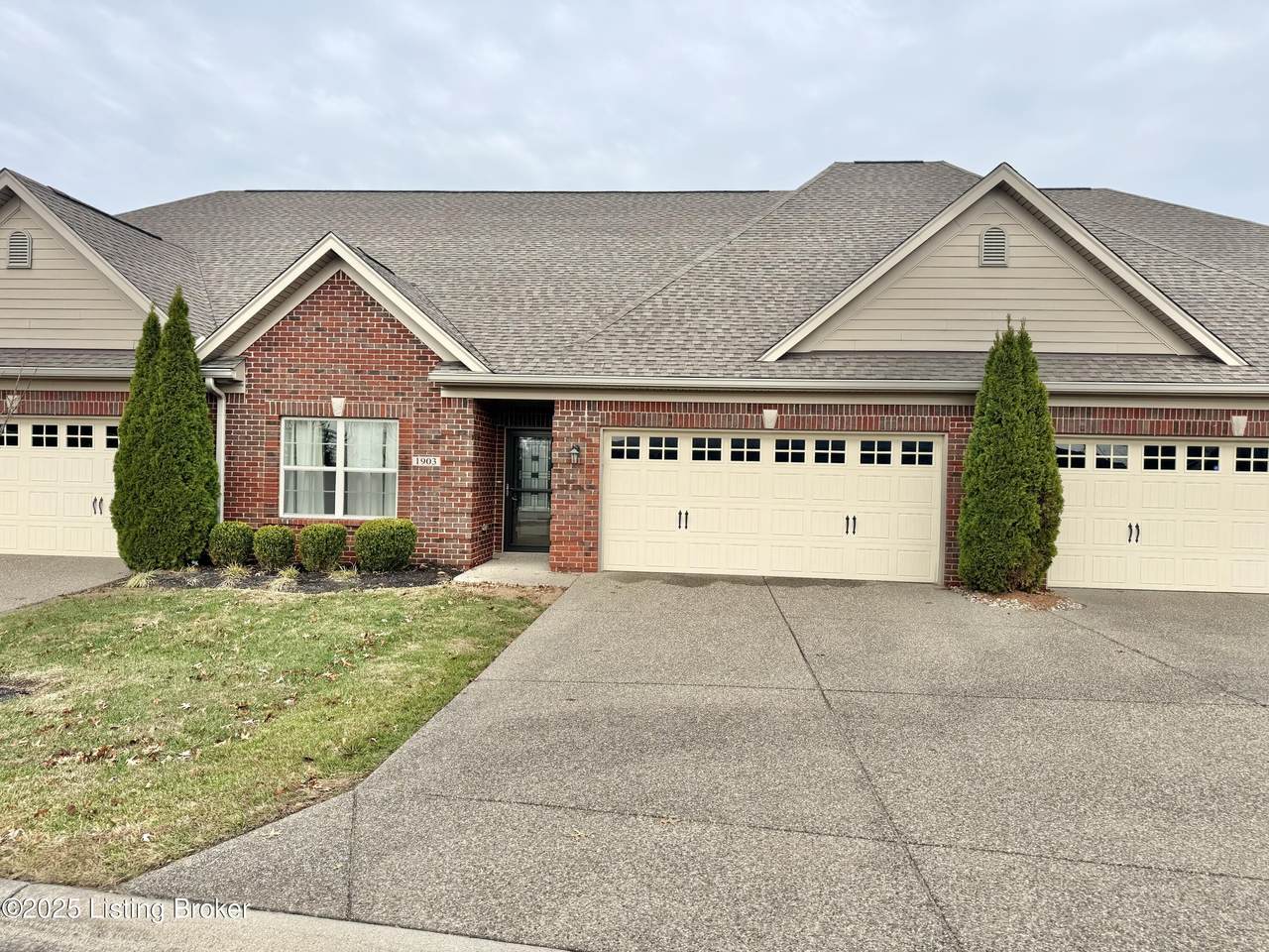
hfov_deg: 71.6
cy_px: 476
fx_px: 880
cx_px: 634
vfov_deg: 56.8
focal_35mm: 24
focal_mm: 6.76
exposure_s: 1/2252
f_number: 1.78
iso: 80
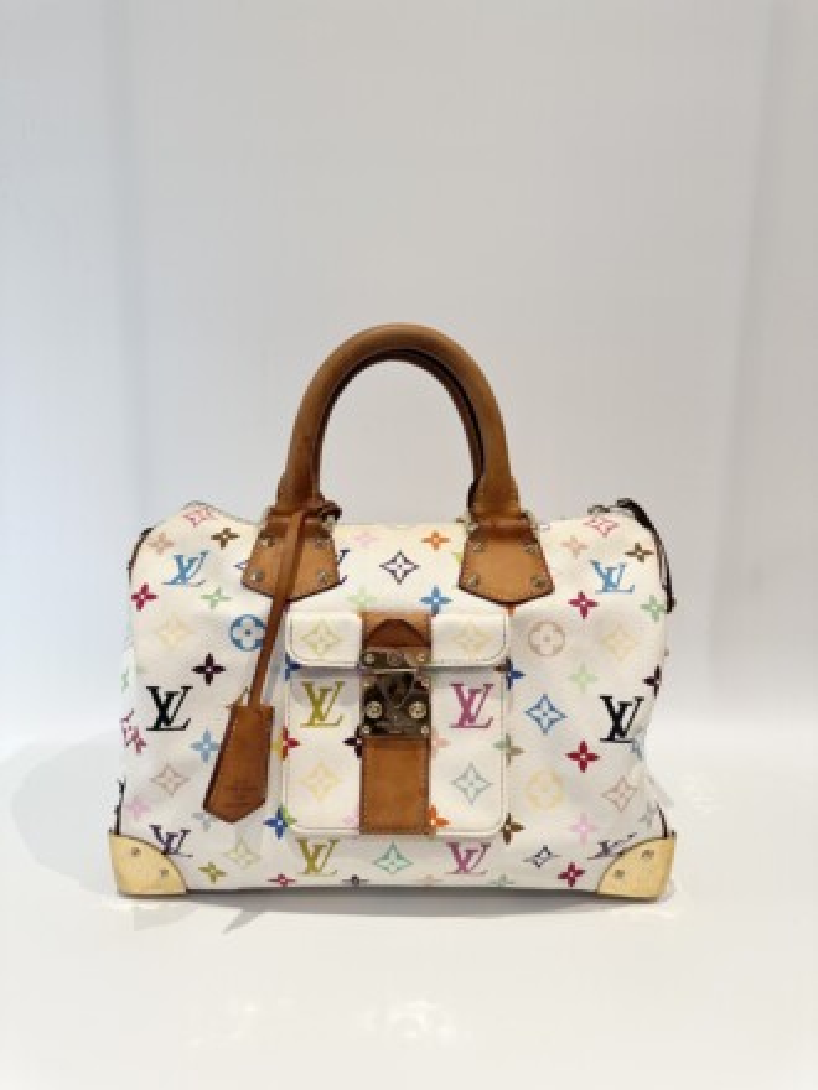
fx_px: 756
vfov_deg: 71.6
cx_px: 409
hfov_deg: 56.8
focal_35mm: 24
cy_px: 545
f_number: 1.78
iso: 125
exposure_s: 1/100
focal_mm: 6.86
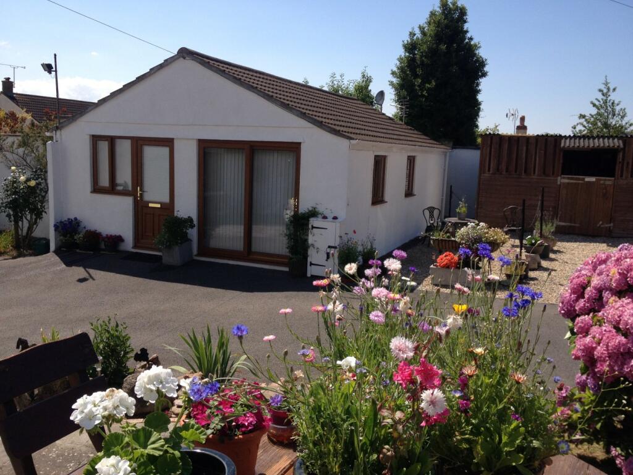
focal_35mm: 35
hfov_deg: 52.6
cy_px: 238
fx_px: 640
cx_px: 316
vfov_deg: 40.7
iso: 50
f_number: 2.4
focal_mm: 4.28
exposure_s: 1/1842
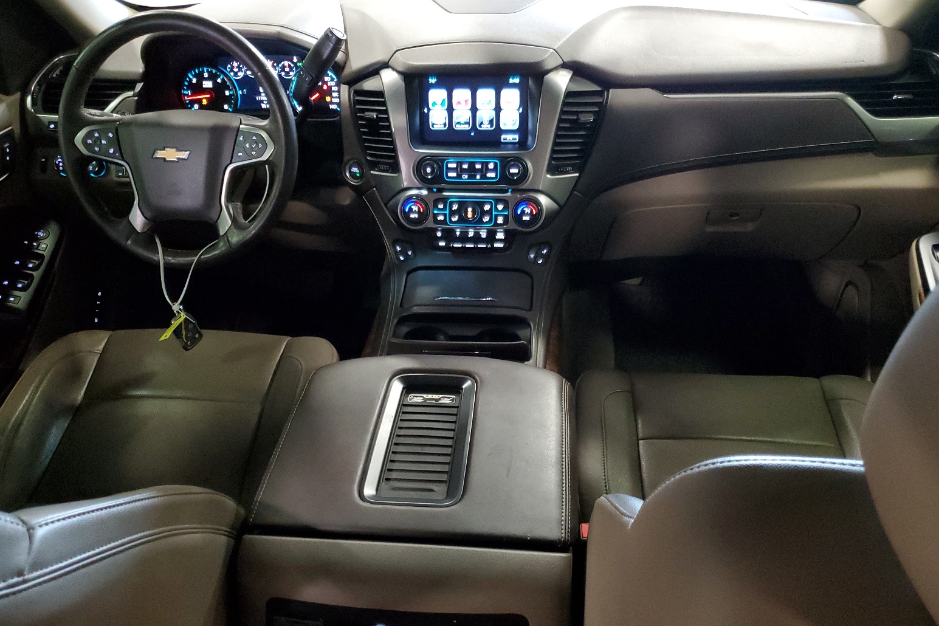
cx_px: 467
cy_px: 349
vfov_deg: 46.3
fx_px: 730
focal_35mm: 28
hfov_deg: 65.5
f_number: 1.5
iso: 484
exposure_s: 1/15
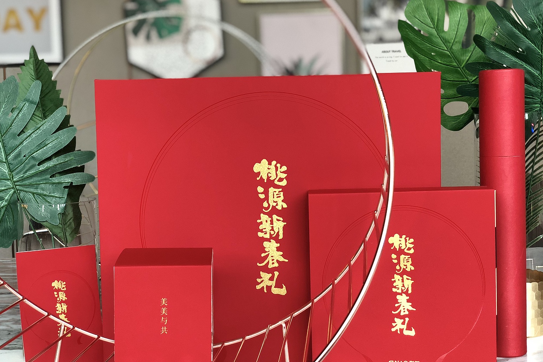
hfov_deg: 36.3
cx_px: 271
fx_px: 829
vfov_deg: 24.6
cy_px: 173
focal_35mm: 55
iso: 100
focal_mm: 6
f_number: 2.4
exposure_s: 1/50
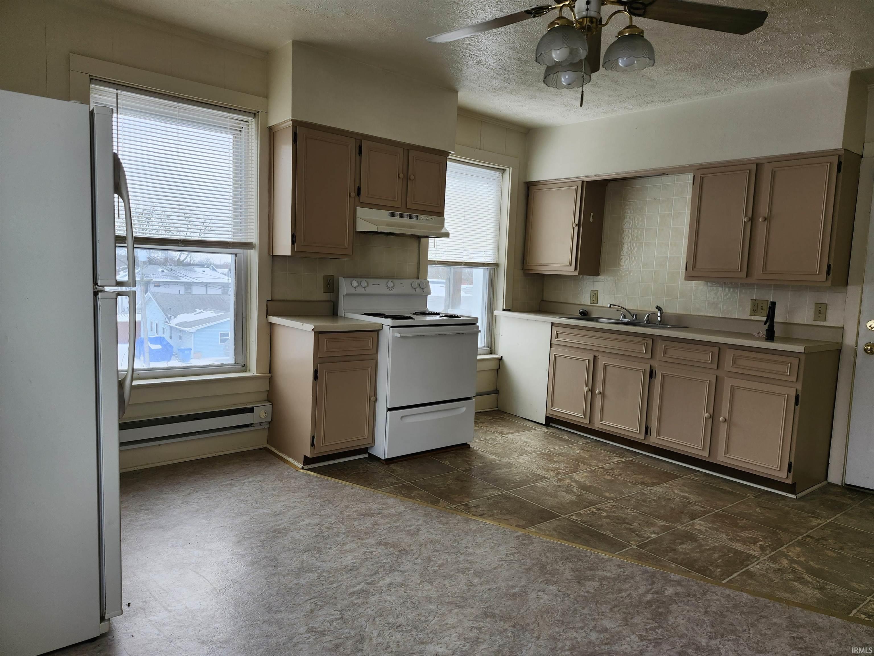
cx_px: 437
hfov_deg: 73.9
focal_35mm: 23
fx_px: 581
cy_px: 328
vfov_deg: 58.9
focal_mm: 5.54
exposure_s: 1/180
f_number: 1.8
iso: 64
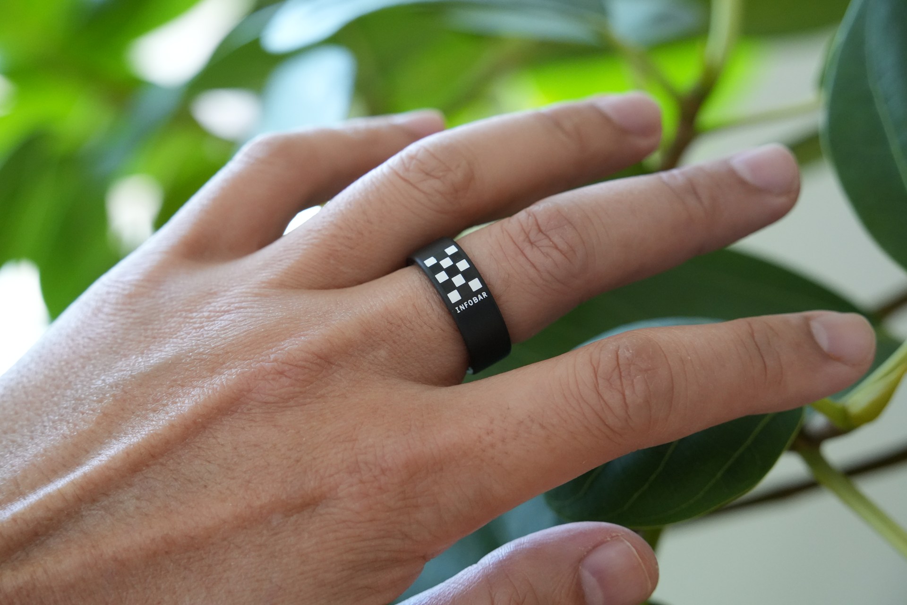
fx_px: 2217
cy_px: 302
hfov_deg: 23.1
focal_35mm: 88
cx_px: 454
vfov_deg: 15.5
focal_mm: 88
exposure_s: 1/500
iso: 5000
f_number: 7.1
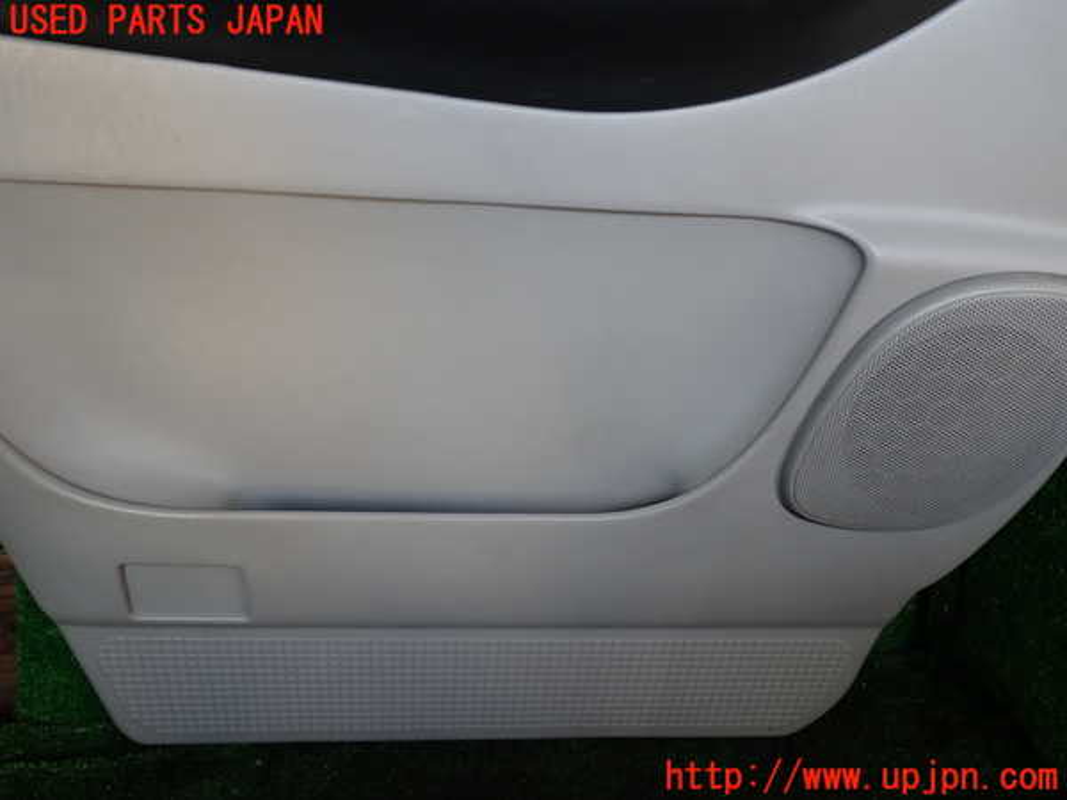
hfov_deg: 60.0
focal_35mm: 30
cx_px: 534
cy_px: 400
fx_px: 925
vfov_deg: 46.8
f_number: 2.3
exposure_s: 1/60
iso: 125
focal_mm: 5.4
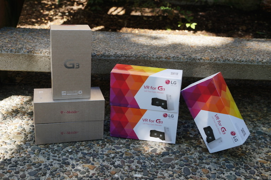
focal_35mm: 45
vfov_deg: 29.8
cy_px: 90
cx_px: 136
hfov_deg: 43.7
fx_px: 338
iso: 100
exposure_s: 1/80
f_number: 6.3
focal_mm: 30
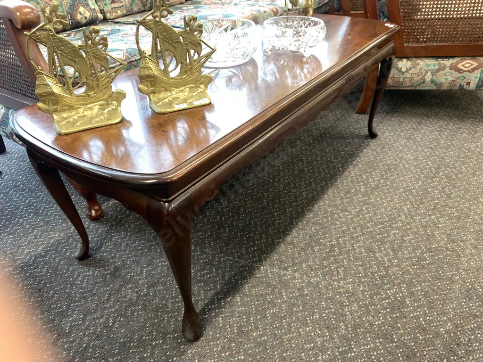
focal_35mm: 26
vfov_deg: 53.1
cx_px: 242
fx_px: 363
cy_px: 181
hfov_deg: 67.3
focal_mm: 4.25
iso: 160
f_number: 1.8
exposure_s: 1/50
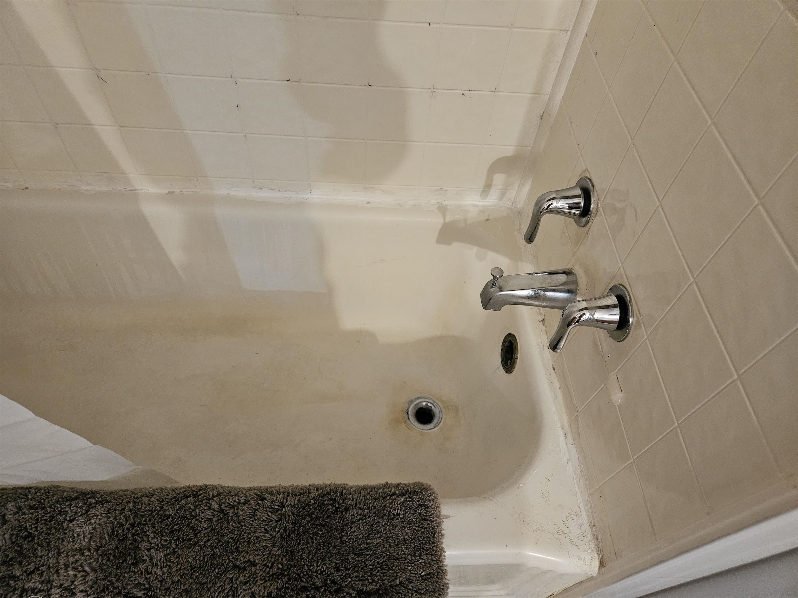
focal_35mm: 23
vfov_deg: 58.9
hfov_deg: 73.9
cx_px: 399
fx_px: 530
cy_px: 299
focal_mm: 5.4
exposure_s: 1/30
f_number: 1.8
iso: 500
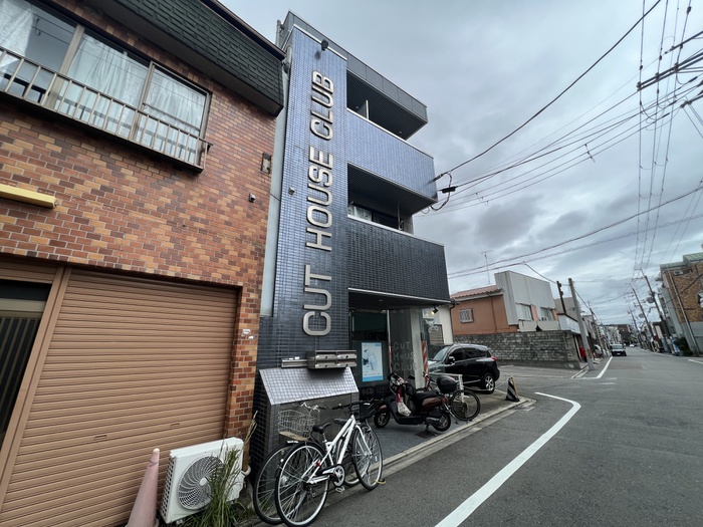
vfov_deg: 89.9
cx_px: 352
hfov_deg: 106.2
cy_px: 264
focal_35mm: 13
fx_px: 264
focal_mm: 1.57
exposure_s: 1/840
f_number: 1.8
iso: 32
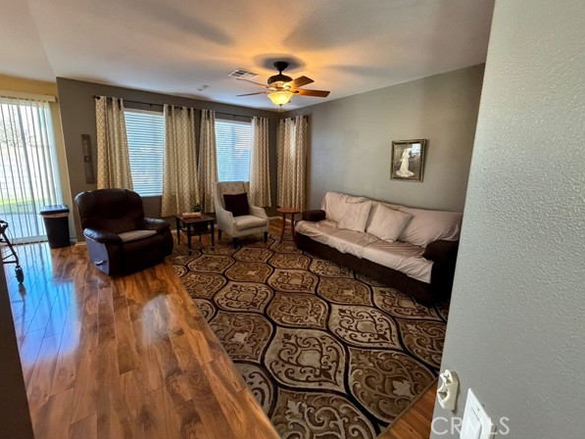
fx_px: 254
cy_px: 205
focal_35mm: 15
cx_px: 283
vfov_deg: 81.7
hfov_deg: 98.1
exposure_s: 1/60
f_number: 2.2
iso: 640
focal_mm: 2.22
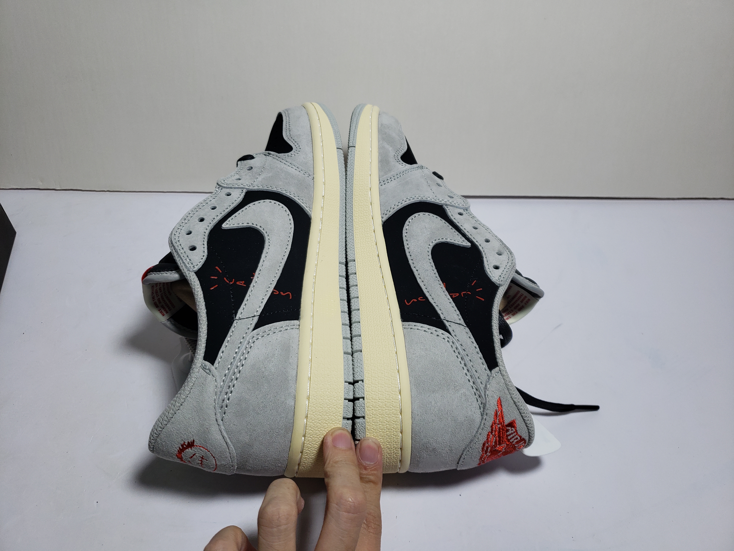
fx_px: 551
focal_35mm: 26
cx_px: 367
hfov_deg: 67.3
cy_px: 276
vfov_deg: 53.1
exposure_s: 1/631
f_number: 1.5
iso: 50
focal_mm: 4.3
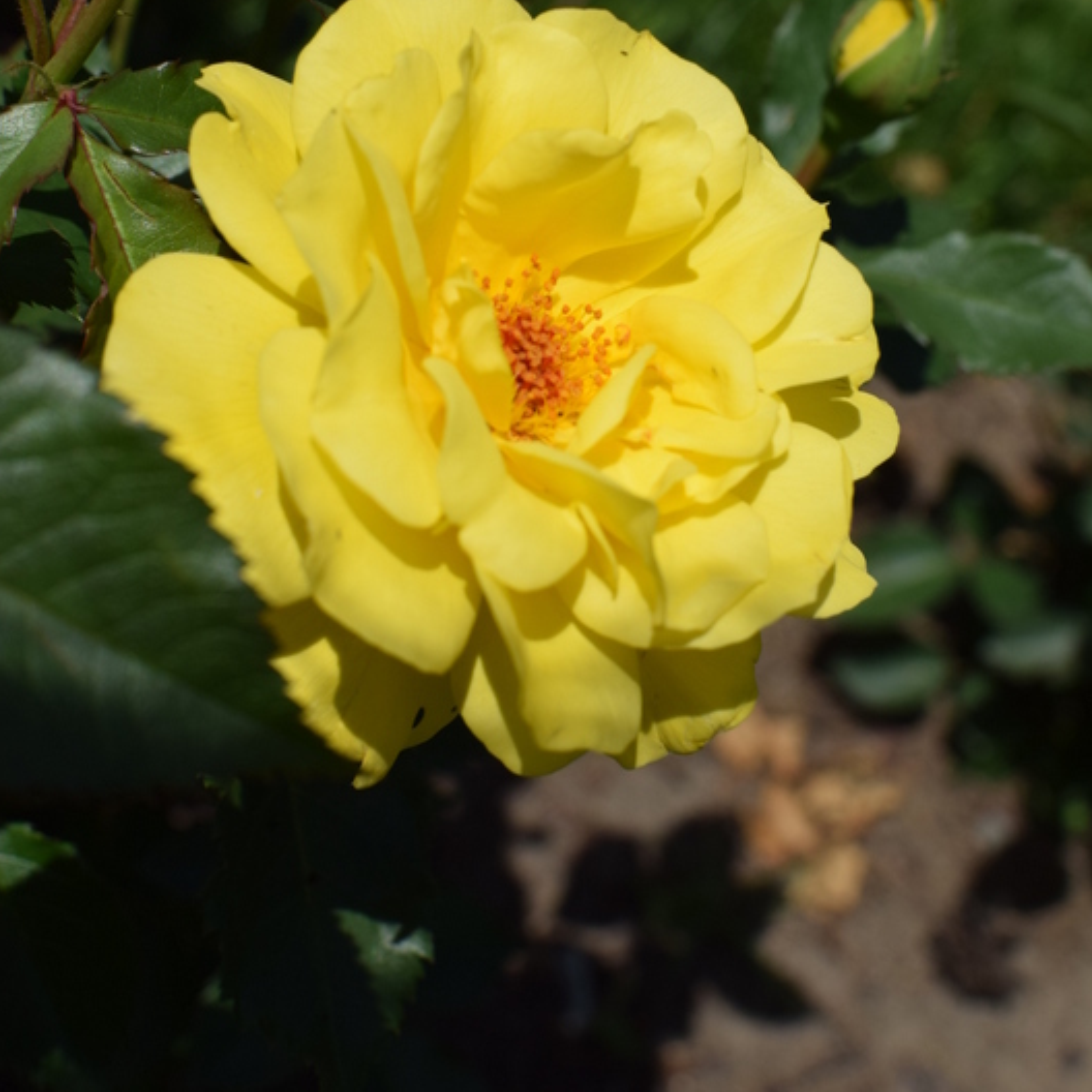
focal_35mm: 68
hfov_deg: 25.5
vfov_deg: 25.3
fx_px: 2414
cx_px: 542
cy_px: 333
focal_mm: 35
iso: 200
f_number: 8
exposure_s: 1/1600
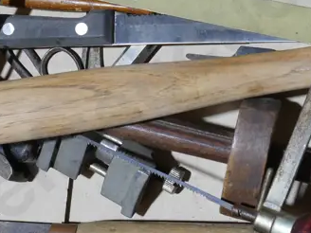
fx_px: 952
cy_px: 80
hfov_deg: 18.5
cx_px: 162
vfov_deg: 13.9
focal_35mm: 106
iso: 500
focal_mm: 17
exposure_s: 1/60
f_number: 5.6
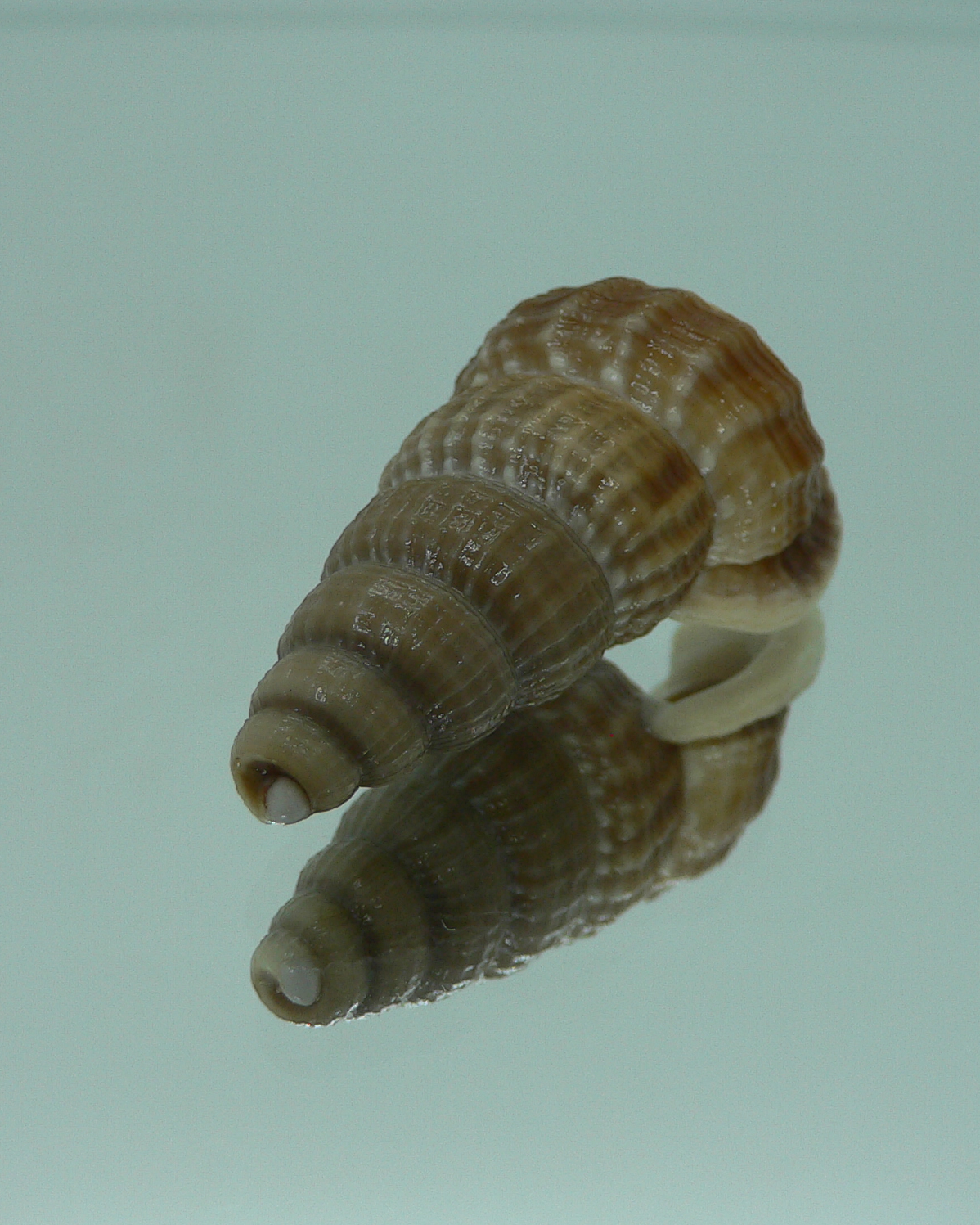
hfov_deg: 32.7
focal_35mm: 46
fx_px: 1667
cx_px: 519
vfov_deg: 40.3
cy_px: 614
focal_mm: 4.6
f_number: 2.8
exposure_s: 1/60
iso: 80
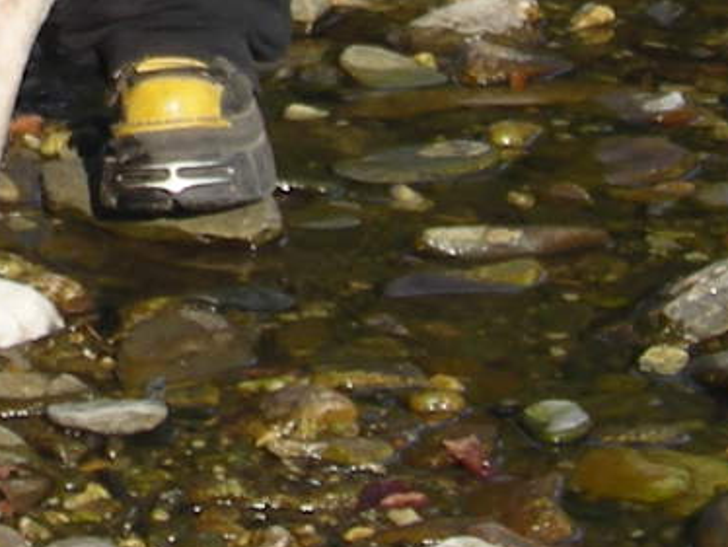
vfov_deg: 6.9
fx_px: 4377
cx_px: -271
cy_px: -500
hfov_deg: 9.3
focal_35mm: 208
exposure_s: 1/122
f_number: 6.4
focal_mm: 6.3
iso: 50
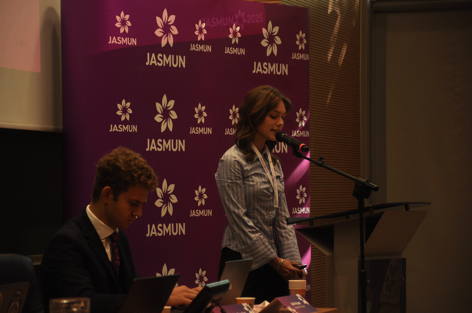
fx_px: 2062
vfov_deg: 8.7
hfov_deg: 13.1
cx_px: 236
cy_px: 156
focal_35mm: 158
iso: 400
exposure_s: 1/80
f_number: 5.6
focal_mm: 105
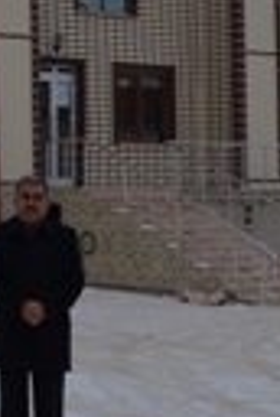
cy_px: 60
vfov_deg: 17.5
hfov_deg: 11.6
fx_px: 1334
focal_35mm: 115
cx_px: -98
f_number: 8
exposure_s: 1/250
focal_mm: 22
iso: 110
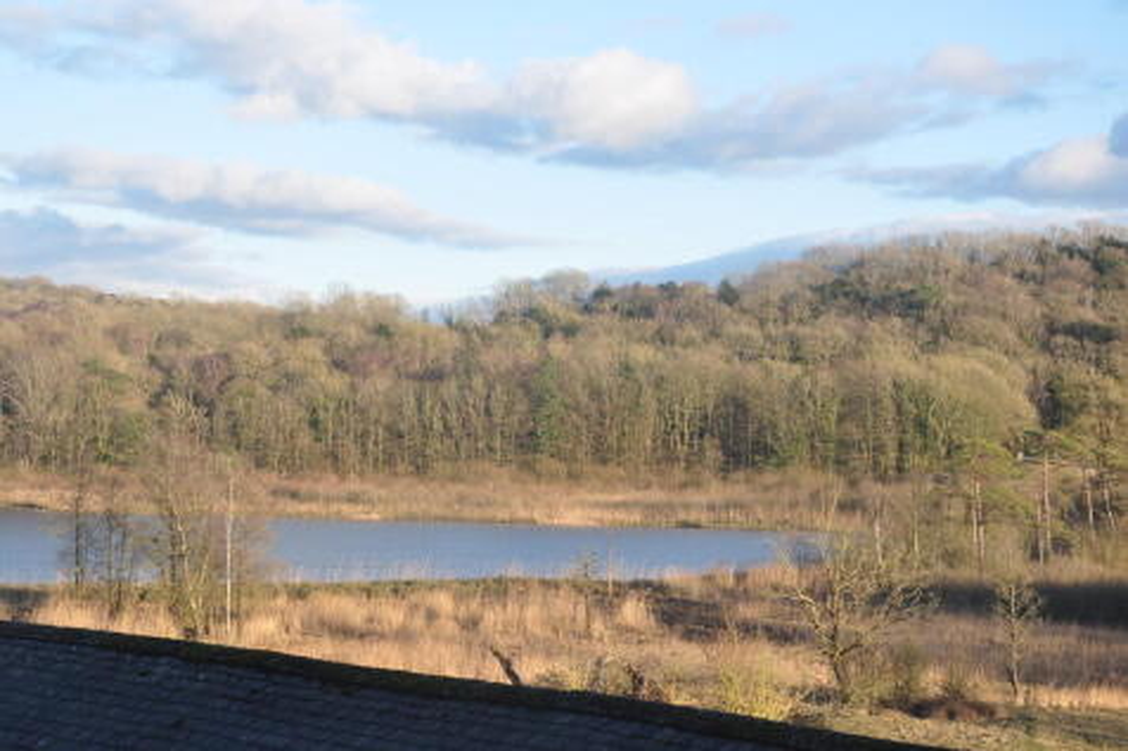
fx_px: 2443
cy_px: 376
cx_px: 564
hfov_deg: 26.0
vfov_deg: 17.5
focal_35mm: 78
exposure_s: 1/200
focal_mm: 52
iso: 400
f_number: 10
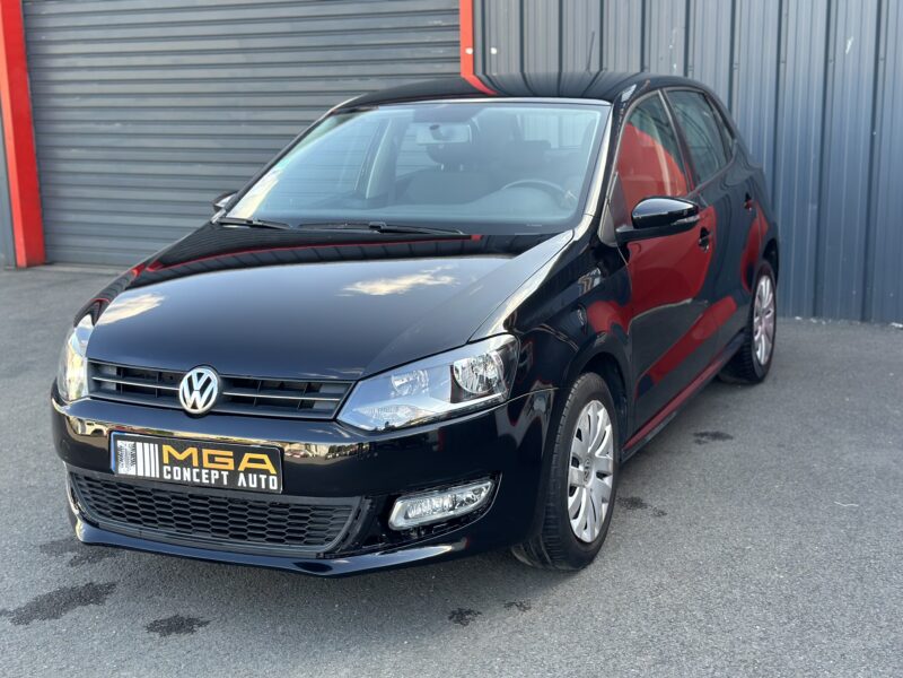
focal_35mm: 48
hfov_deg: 39.7
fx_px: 1252
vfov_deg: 30.3
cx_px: 452
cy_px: 339
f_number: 1.78
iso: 80
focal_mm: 6.86
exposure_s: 1/261
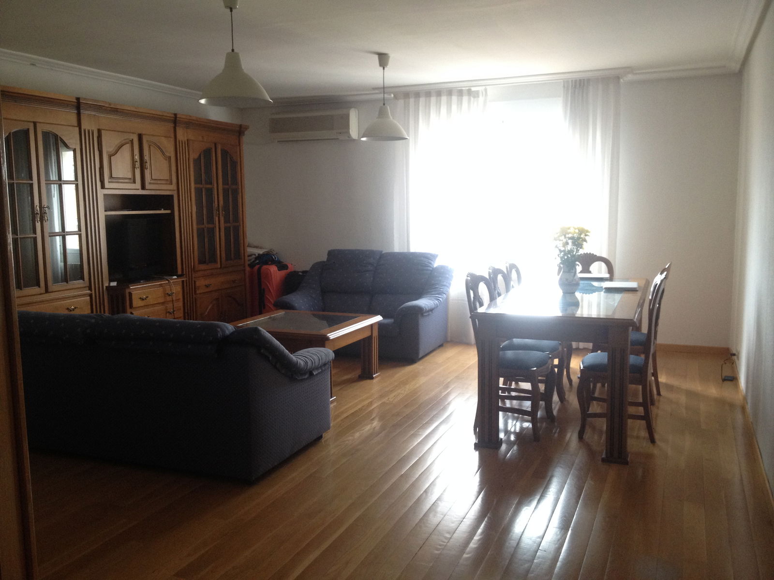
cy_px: 290
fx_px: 783
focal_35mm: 35
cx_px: 387
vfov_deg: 40.7
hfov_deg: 52.6
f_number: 2.4
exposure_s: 1/20
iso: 125
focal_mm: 4.28
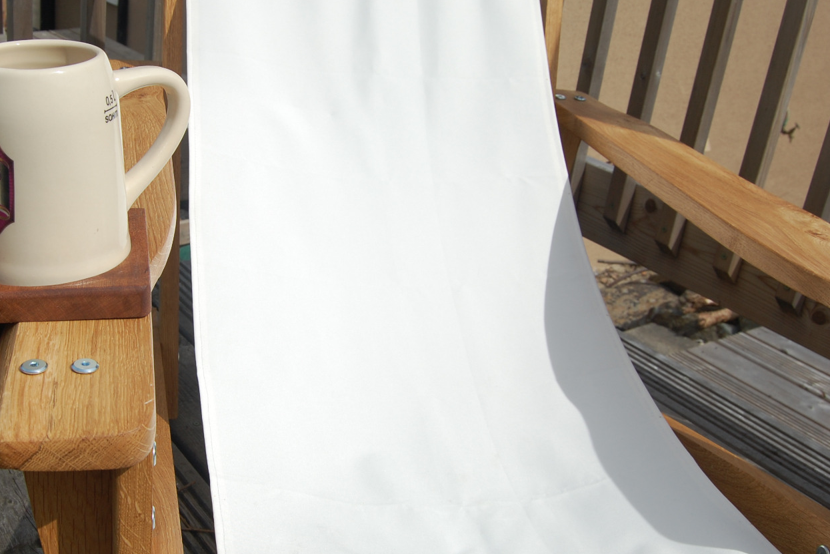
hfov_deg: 44.9
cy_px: 272
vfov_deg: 31.2
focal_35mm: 43
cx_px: 293
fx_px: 991
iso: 200
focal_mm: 22
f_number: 11
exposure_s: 1/500
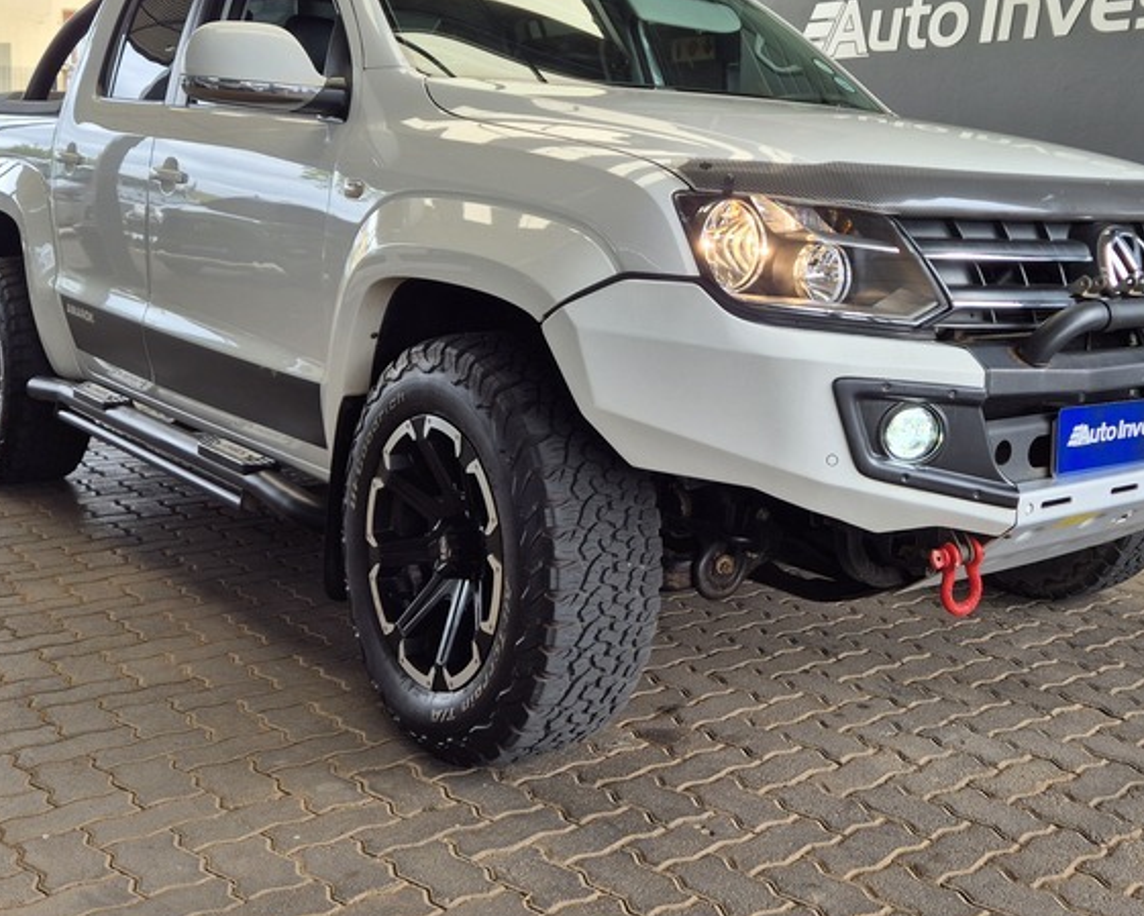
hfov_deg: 43.9
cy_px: 222
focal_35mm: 41
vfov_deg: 35.6
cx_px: 791
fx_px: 1388
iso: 25
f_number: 1.8
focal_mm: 5.4
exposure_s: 1/323
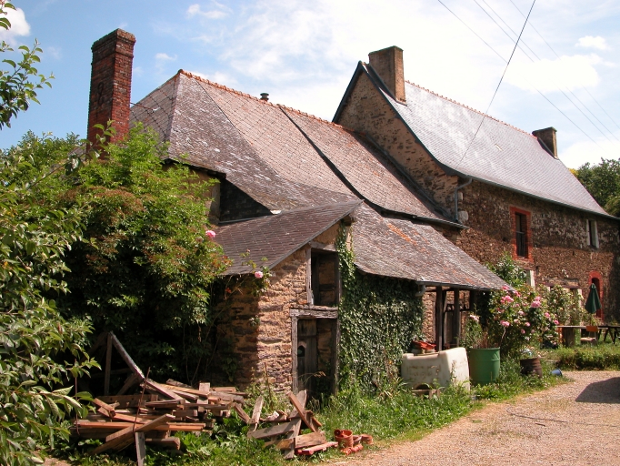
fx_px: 627
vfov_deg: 40.7
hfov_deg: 52.6
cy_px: 233
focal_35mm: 35
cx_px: 310
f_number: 6.3
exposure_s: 1/261
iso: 100
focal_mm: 8.9
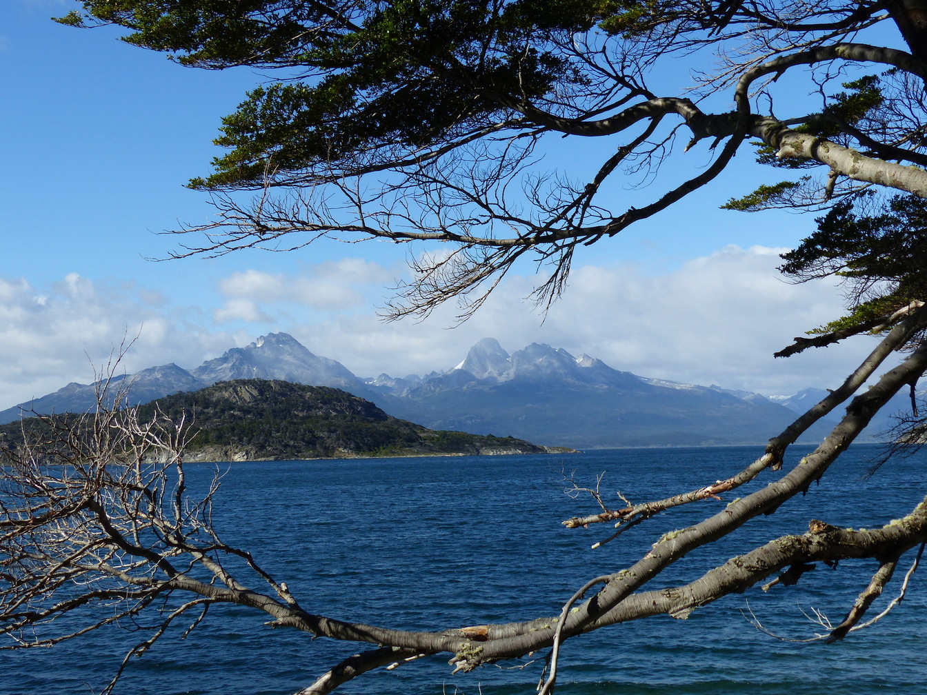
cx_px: 464
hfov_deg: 37.5
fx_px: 1366
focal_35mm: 51
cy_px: 348
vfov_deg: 28.6
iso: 100
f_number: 4
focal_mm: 8.7
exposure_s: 1/1000
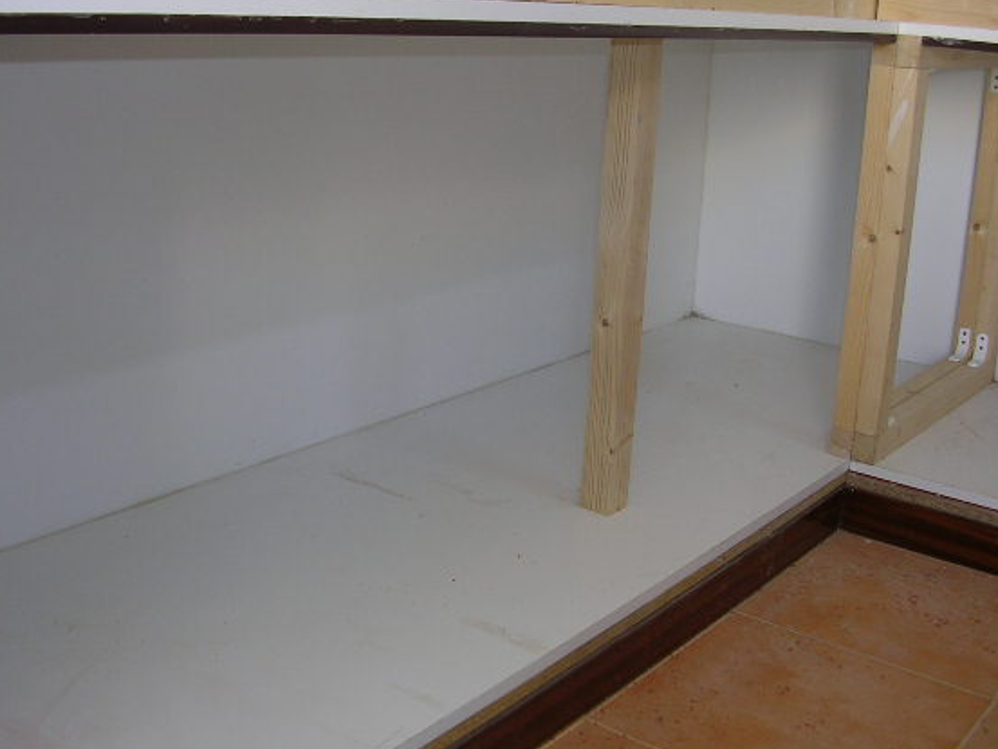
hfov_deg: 42.9
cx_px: 440
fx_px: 1269
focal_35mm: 44
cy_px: 350
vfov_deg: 32.9
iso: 50
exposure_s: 1/30
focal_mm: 5.8
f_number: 2.8
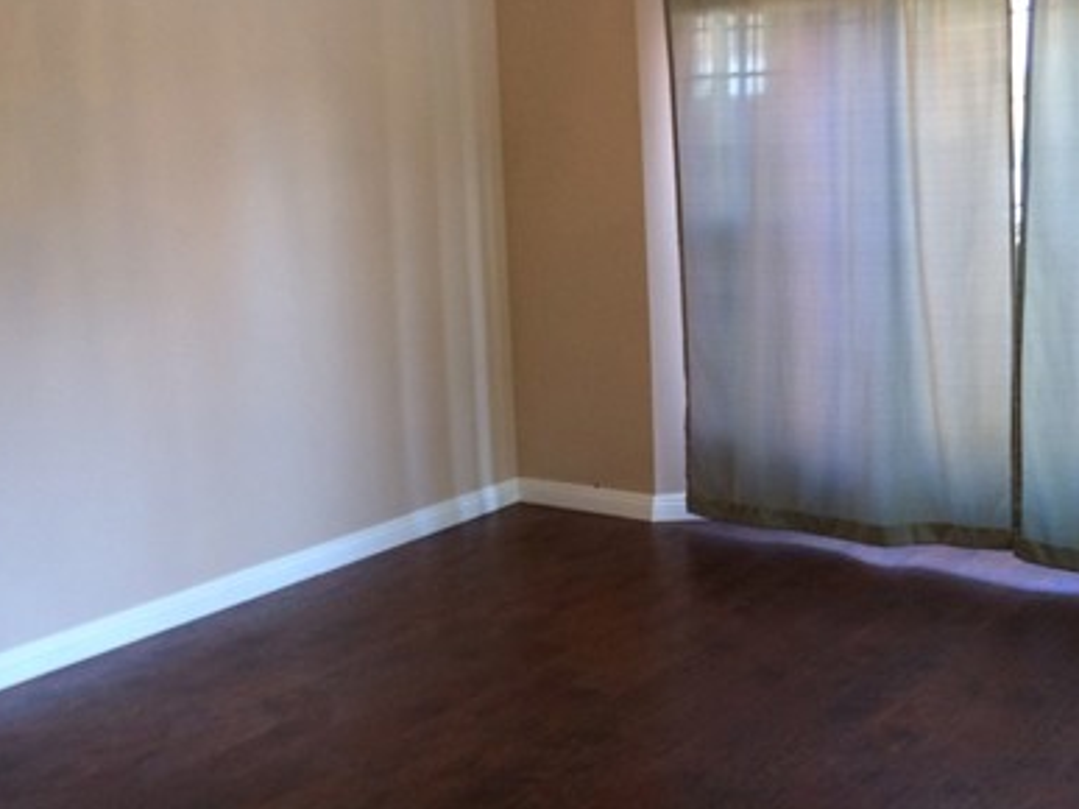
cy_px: 340
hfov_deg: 39.6
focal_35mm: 48
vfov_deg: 30.2
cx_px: 594
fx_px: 1496
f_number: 2.2
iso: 80
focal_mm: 4.15
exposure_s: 1/30
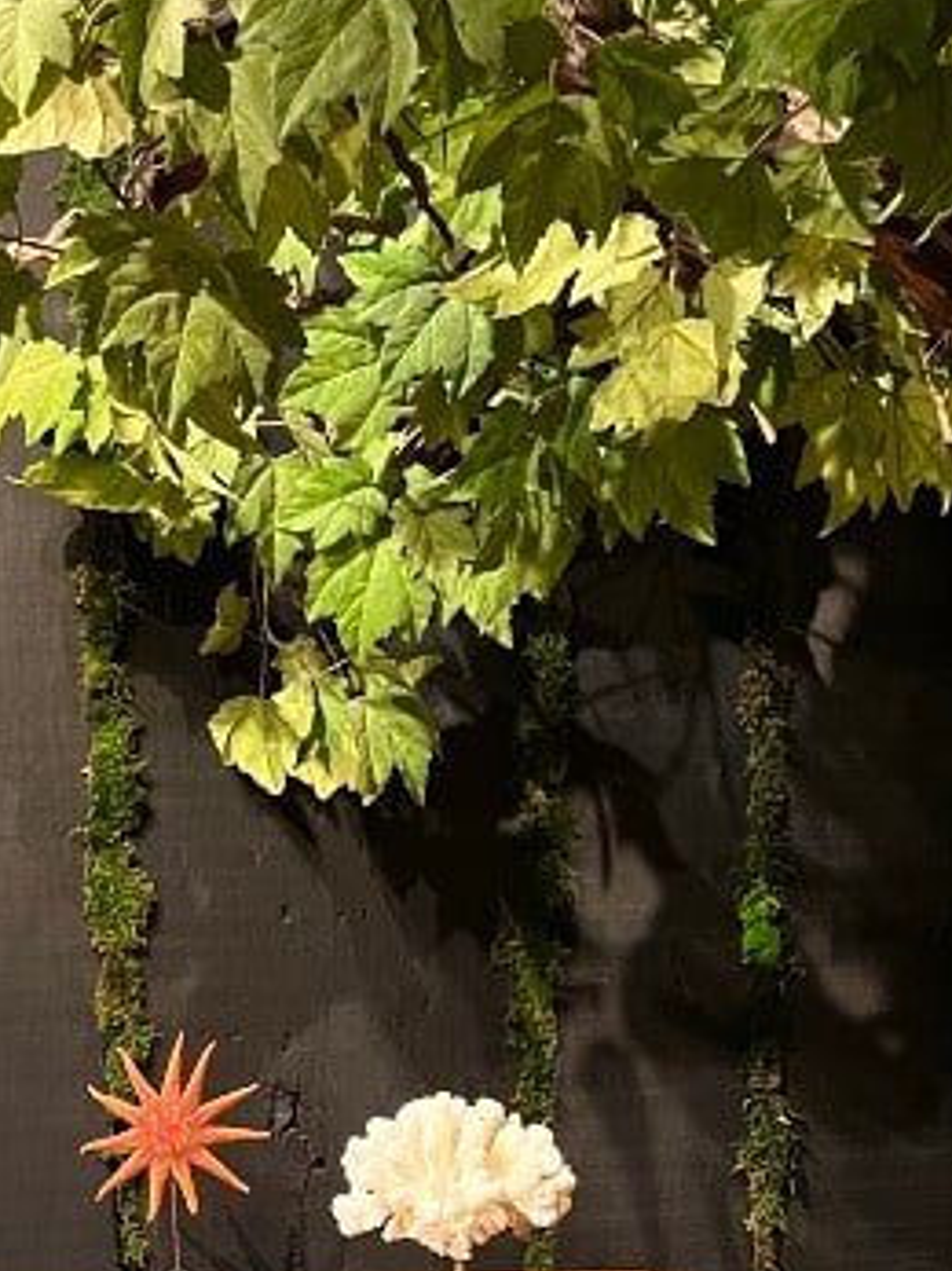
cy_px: 1352
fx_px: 2972
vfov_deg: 22.9
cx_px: 209
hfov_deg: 18.1
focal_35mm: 81
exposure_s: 1/50
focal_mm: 5.1
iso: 500
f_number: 1.6
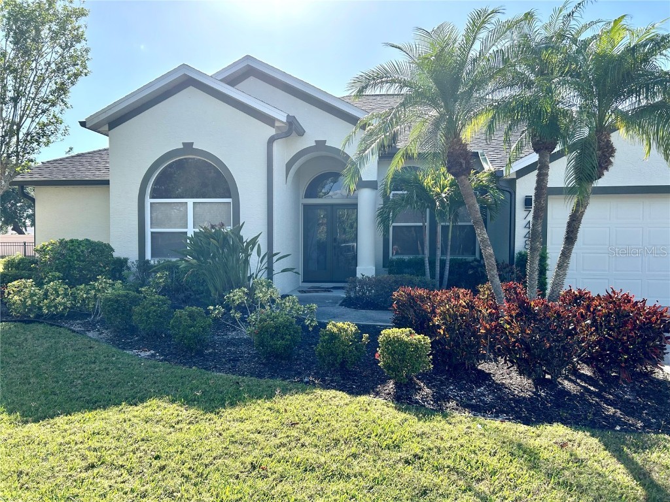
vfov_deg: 53.1
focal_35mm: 26
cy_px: 251
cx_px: 335
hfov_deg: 67.3
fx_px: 503
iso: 50
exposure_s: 1/2404
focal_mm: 5.7
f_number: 1.5
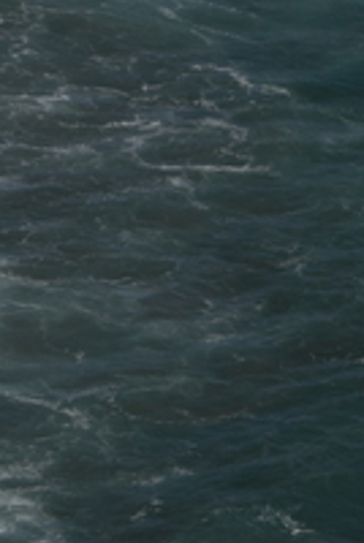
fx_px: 11214
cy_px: -643
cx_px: -535
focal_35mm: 742
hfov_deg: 1.9
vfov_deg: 2.8
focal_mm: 116
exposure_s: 1/500
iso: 100
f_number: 11
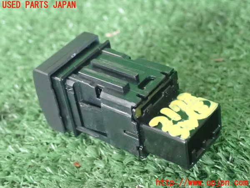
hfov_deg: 26.3
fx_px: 534
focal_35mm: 74
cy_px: 94
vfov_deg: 19.9
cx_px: 125
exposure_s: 1/80
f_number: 4.2
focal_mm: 13.47
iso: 5000
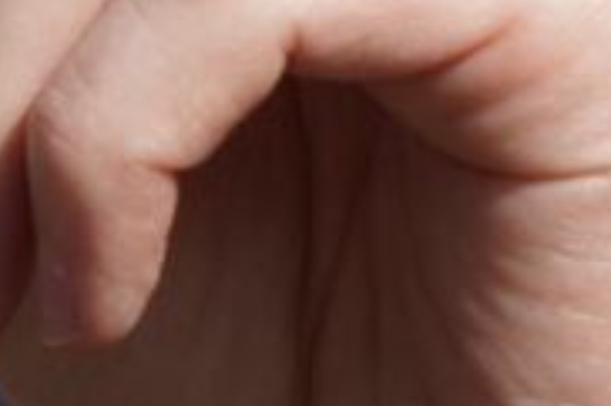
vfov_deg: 3.7
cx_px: -950
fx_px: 6257
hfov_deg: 5.4
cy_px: -570
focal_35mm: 369
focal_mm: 70
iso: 100
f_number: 4.5
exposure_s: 1/1000
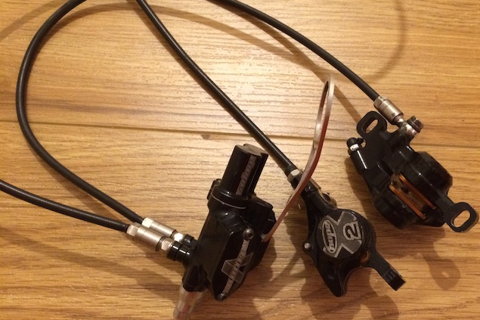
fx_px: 507
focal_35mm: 38
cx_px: 301
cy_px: 209
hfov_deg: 50.2
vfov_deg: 34.8
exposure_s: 1/15
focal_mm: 4.15
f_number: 2.2
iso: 320
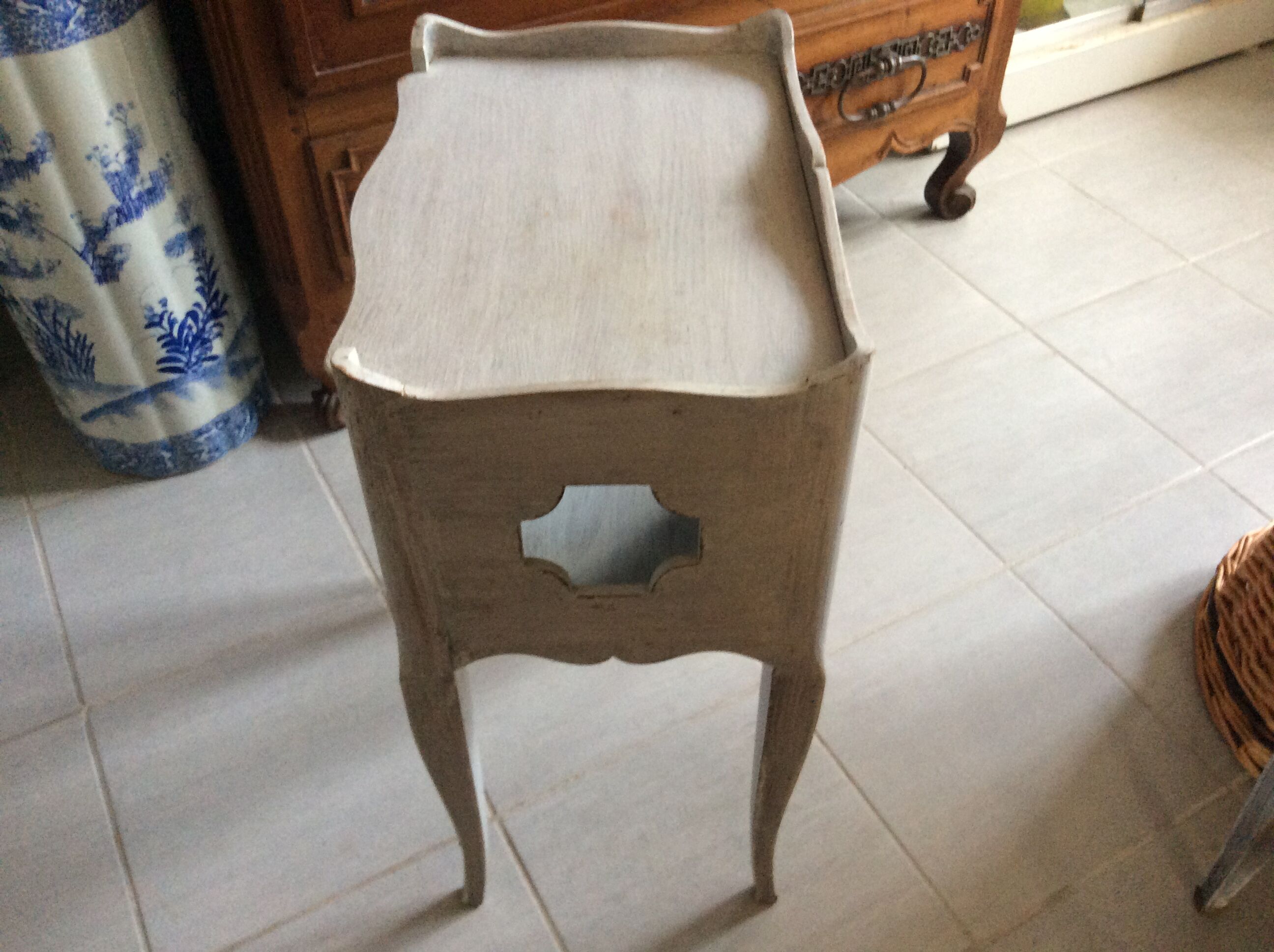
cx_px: 637
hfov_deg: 56.9
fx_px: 1176
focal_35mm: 32
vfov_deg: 44.1
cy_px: 476
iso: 160
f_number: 2.4
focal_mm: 3.3
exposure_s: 1/25
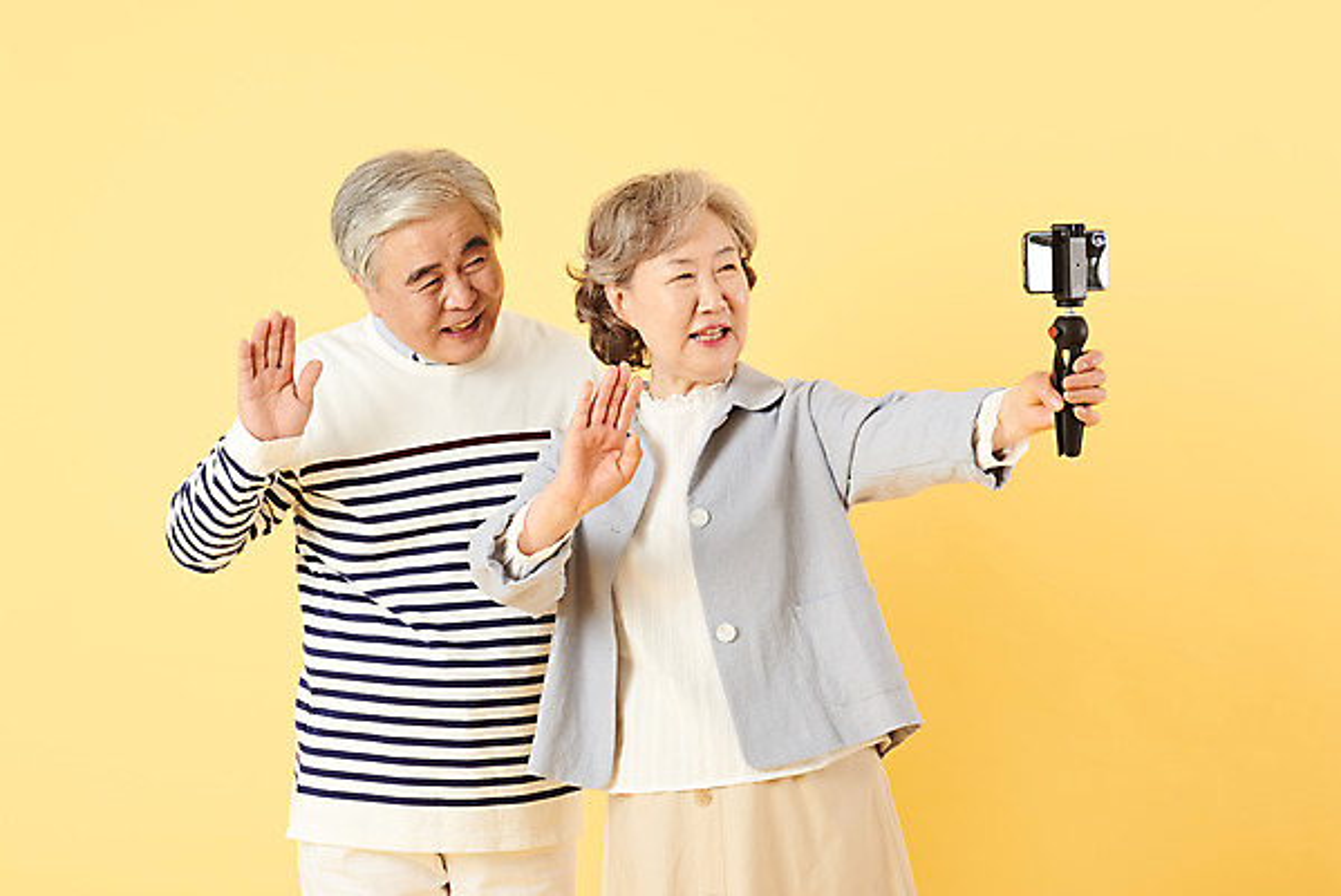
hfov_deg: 18.3
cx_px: 670
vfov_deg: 12.2
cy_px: 448
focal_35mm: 112
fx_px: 4174
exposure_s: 1/125
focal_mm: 112
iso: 100
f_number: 8
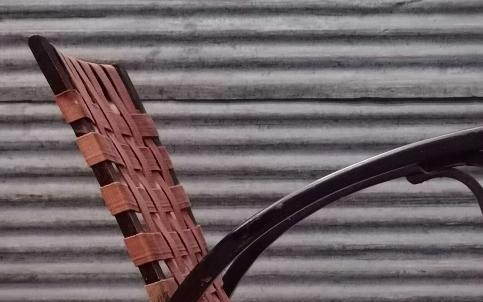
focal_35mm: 93
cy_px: 280
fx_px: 1224
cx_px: 355
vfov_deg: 13.9
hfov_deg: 22.1
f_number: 1.9
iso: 1000
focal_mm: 6.71
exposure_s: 1/40
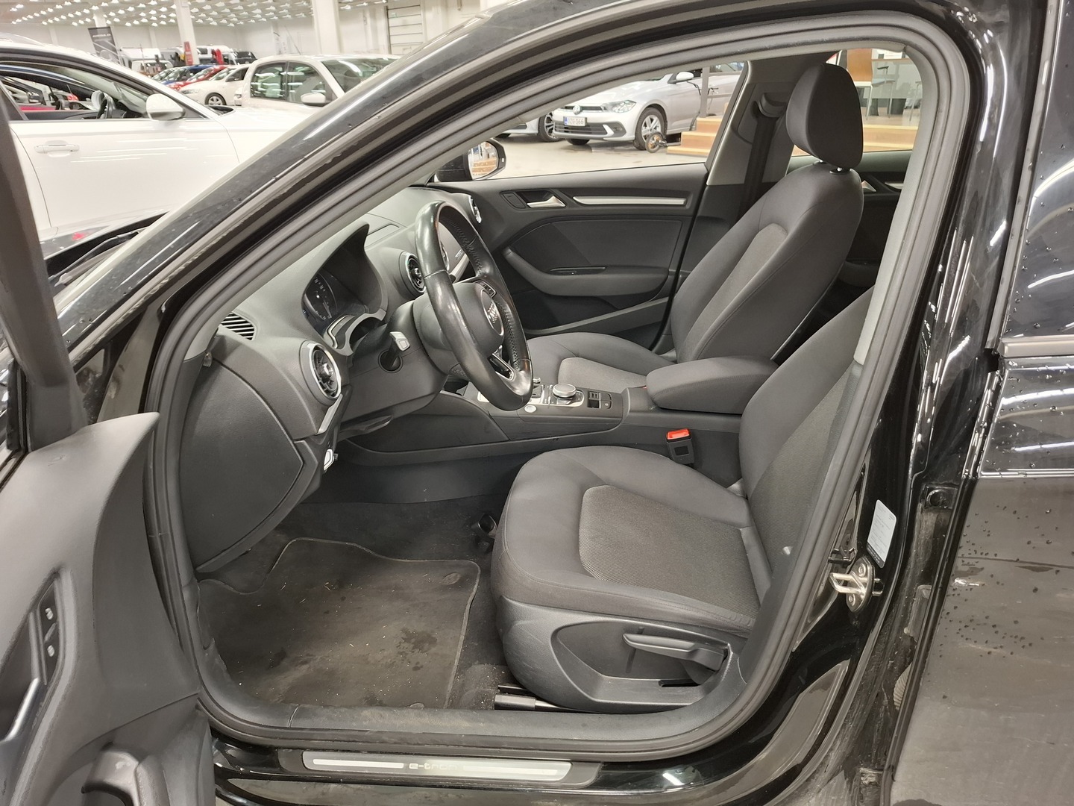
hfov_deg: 73.9
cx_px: 537
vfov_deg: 58.9
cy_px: 403
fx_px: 714
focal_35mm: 23
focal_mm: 5.54
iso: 320
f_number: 1.8
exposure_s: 1/25
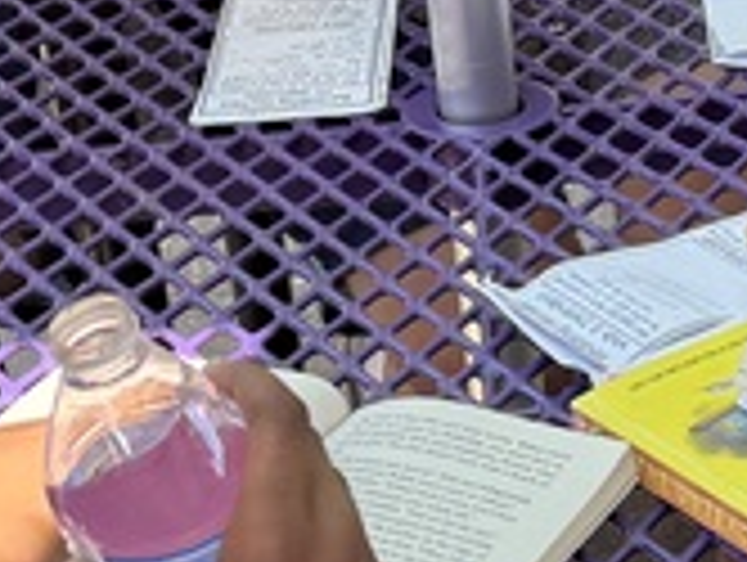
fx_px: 3198
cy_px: 486
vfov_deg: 10.0
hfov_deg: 13.3
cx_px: 459
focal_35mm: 148
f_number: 1.78
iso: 100
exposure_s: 1/822
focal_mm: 6.76
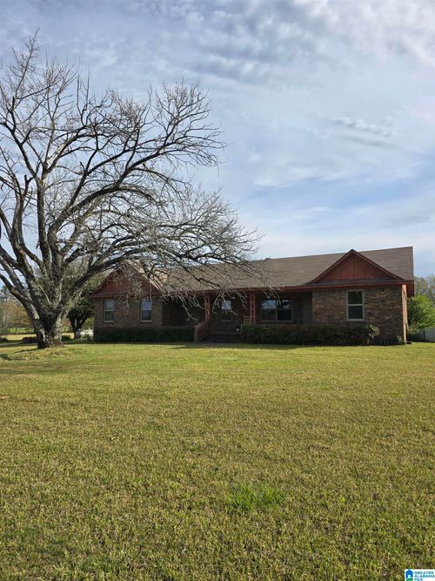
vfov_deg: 73.9
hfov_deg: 58.9
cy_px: 290
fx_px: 385
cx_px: 218
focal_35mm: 23
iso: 12
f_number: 1.7
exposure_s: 1/857
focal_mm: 6.3
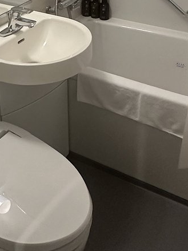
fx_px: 355
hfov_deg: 29.6
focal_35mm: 49
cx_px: 77
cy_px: -15
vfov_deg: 34.4
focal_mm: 2.22
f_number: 2.2
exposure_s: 1/100
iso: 320
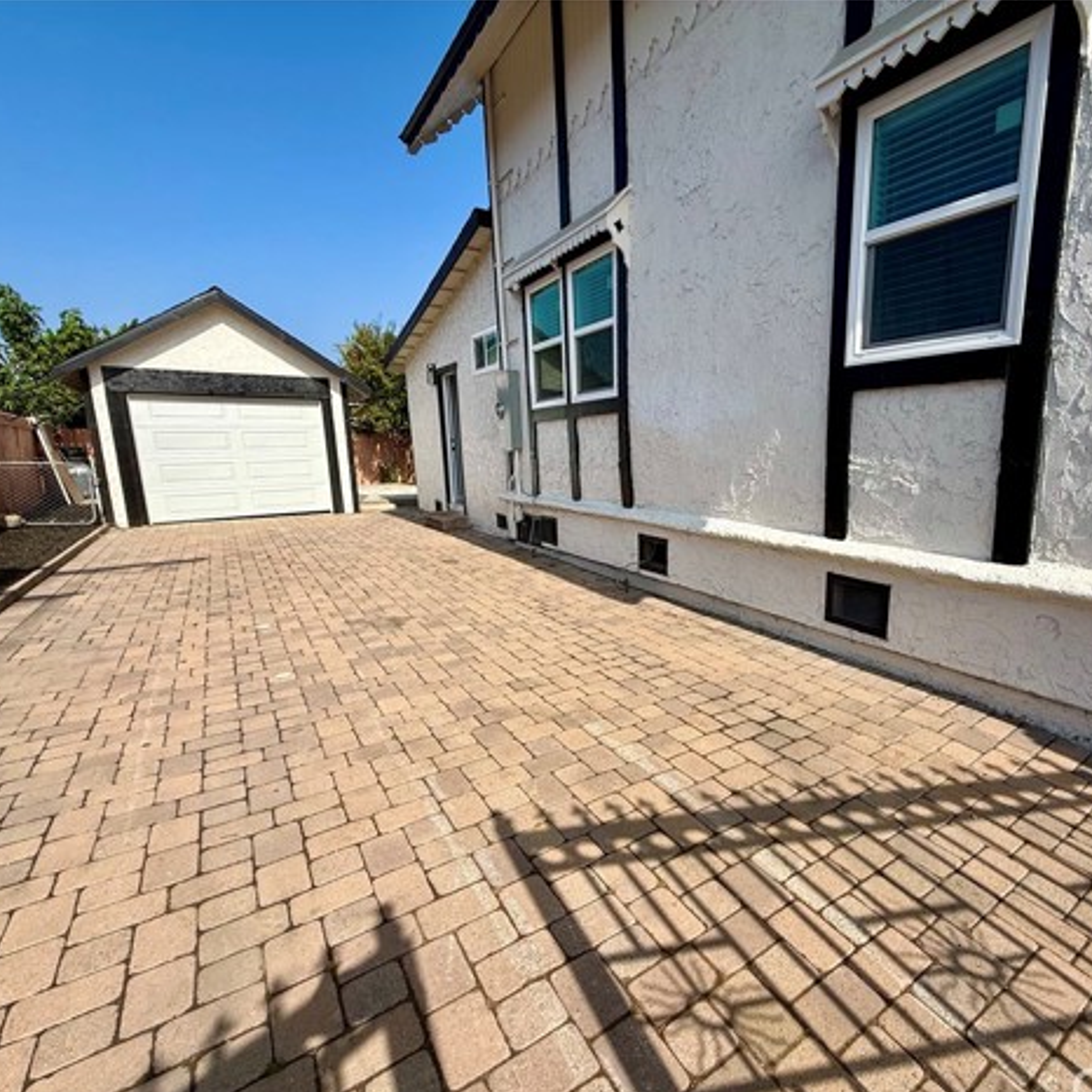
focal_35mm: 17
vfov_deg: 84.0
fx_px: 607
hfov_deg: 82.5
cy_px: 560
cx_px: 677
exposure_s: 1/2841
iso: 50
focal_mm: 2.22
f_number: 2.2
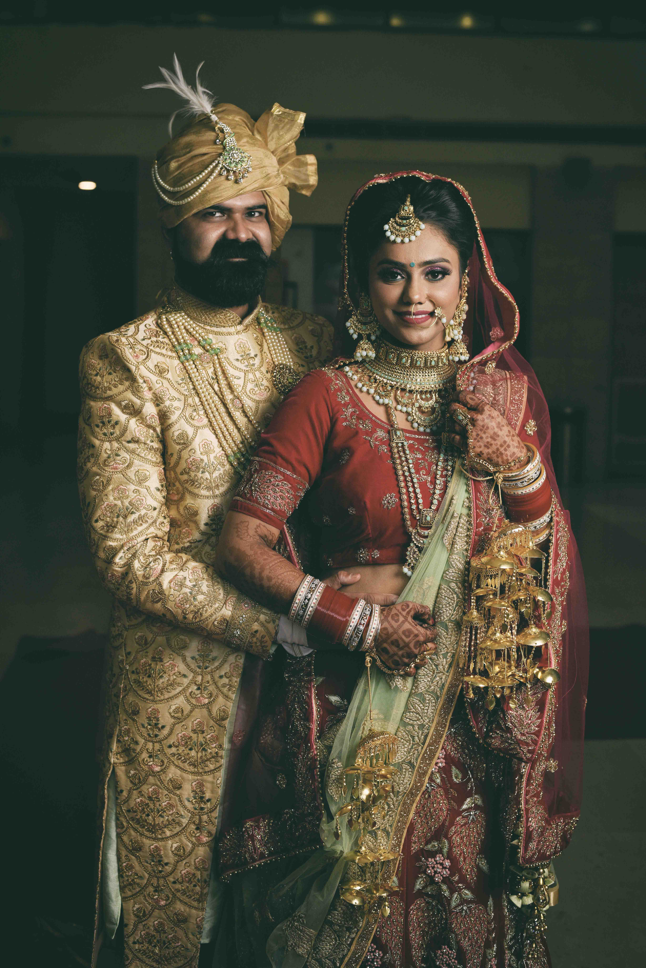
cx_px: 323
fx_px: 1345
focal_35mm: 50
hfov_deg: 27.0
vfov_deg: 39.6
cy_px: 484
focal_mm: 50
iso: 640
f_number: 4.5
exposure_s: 1/800
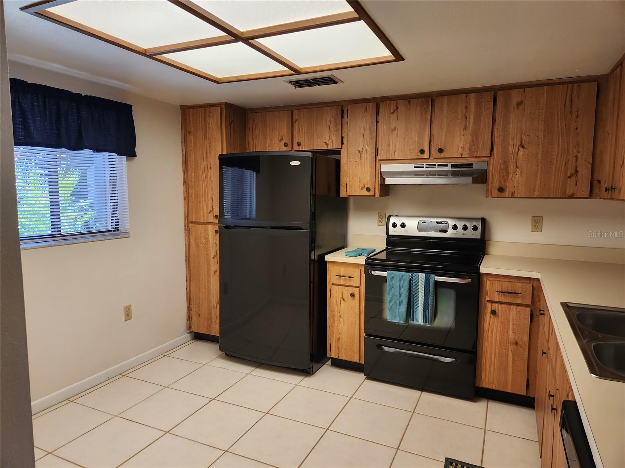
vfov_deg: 58.9
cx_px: 312
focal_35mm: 23
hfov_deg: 73.9
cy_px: 234
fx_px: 415
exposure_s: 1/120
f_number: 1.8
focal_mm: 5.4
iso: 100
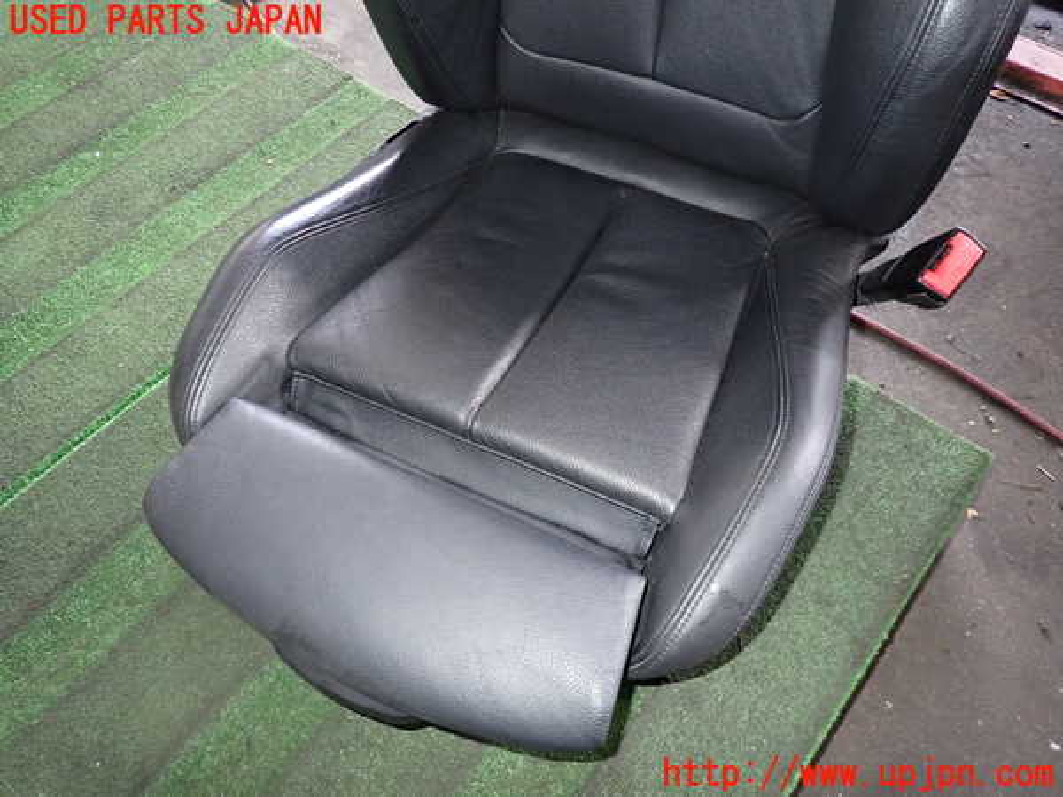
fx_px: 768
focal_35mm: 25
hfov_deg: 69.4
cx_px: 532
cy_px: 398
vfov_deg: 54.9
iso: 400
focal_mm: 4.5
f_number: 2
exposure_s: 1/100
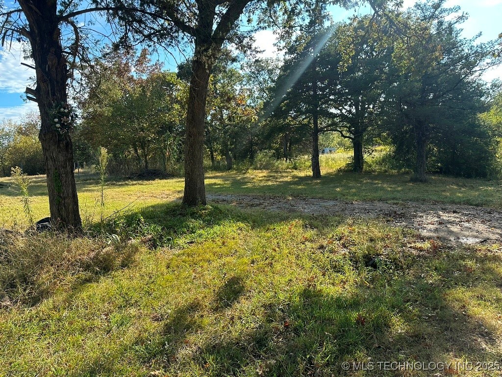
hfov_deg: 71.6
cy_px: 188
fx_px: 348
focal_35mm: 24
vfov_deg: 56.8
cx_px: 251
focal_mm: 6.86
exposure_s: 1/1171
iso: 80
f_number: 1.78
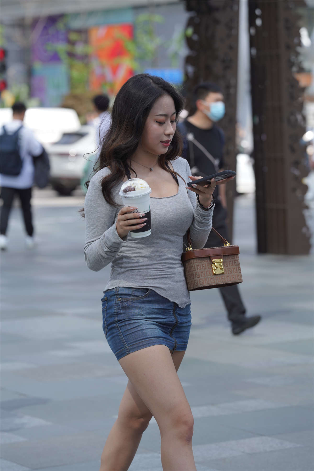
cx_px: 157
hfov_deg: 10.2
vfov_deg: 15.2
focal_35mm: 135
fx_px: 1766
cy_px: 236
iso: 400
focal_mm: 135
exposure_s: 1/1000
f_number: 5
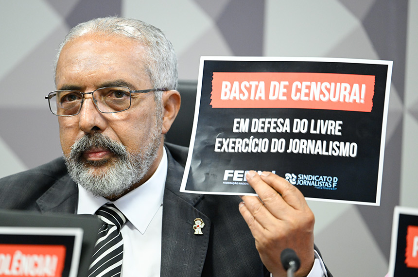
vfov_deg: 3.4
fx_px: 4636
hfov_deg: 5.2
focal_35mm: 400
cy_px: 138
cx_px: 209
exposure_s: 1/160
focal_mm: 400
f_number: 4.5
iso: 4000
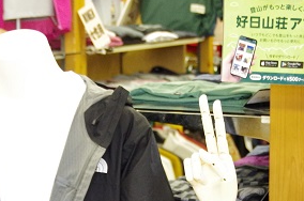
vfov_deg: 6.4
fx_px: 1778
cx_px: 149
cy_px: 314
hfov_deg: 9.8
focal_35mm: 211
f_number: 4.5
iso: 1600
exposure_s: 1/80
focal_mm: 40
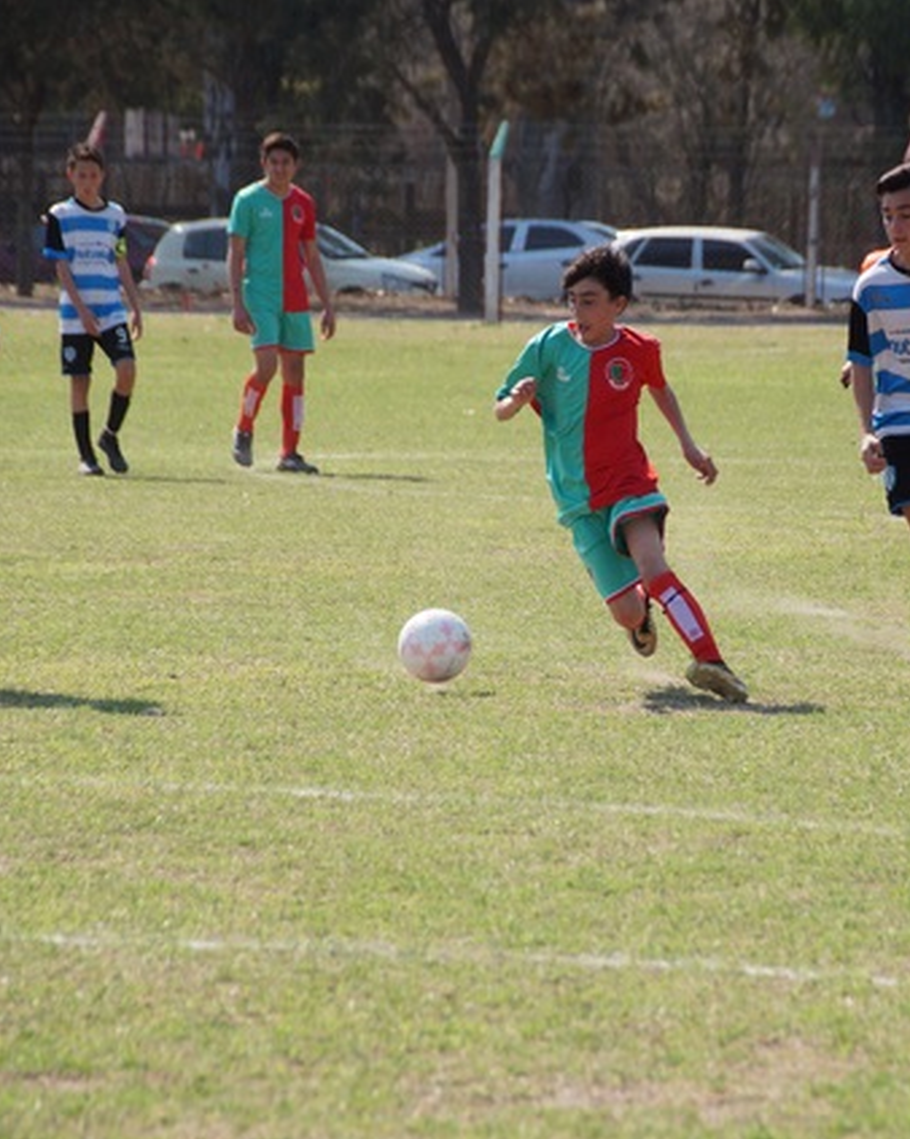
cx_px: 638
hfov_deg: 5.4
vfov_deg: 6.7
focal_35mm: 288
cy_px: 568
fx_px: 9693
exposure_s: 1/2000
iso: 800
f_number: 6.3
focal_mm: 135
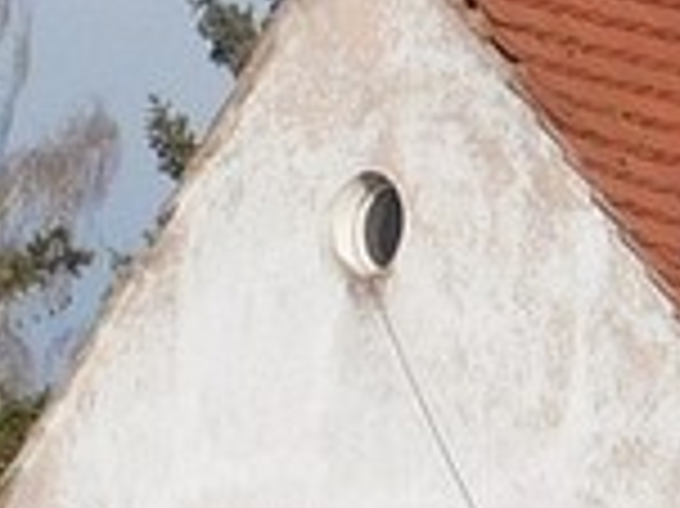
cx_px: 698
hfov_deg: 4.7
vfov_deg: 3.5
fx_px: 8185
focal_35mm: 417
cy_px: 1263
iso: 125
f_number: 4.5
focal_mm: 12.5
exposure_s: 1/800
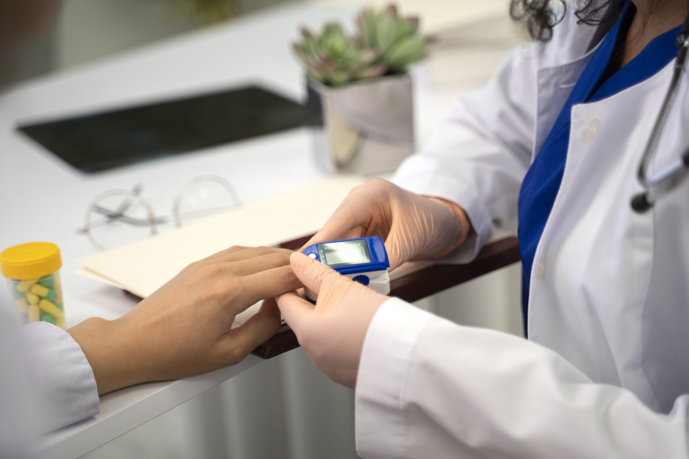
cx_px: 344
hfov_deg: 27.0
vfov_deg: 18.2
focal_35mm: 75
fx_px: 1435
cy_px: 230
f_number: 2.8
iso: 640
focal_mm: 75
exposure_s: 1/320
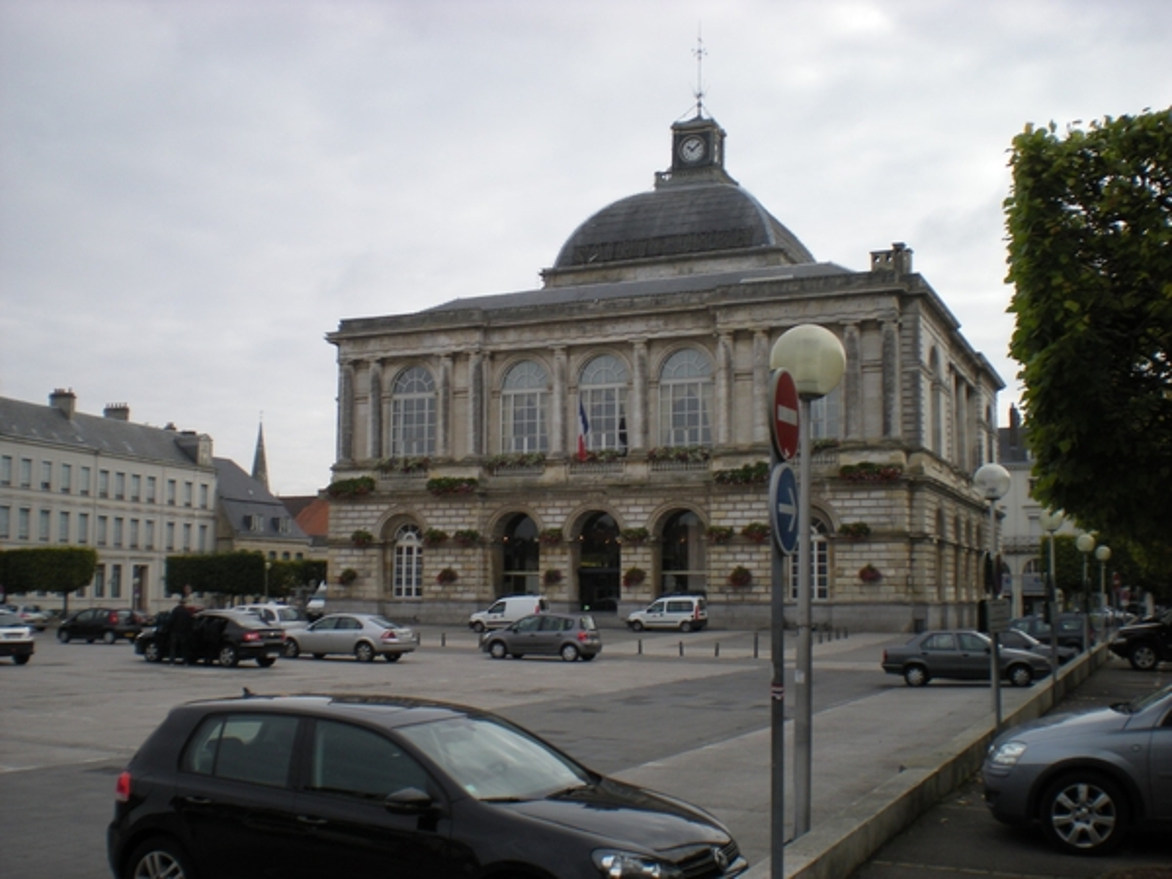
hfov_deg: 49.0
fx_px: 1287
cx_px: 586
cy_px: 440
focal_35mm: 38
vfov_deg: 37.7
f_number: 4.6
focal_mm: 6.3
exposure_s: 1/234
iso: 64
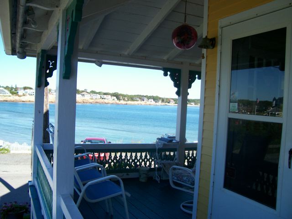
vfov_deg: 41.8
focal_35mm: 34
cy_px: 110
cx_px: 146
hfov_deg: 54.0
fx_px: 287
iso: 80
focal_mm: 5.6
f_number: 2.7
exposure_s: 1/748
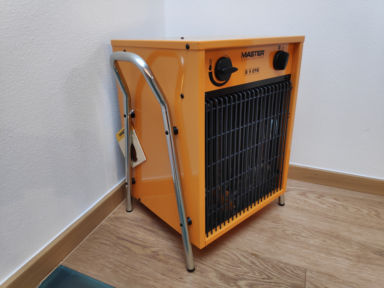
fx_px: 222
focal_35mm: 20
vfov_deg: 66.0
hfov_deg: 81.7
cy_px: 144
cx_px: 192
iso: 648
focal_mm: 3.94
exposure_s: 1/50
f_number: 1.9
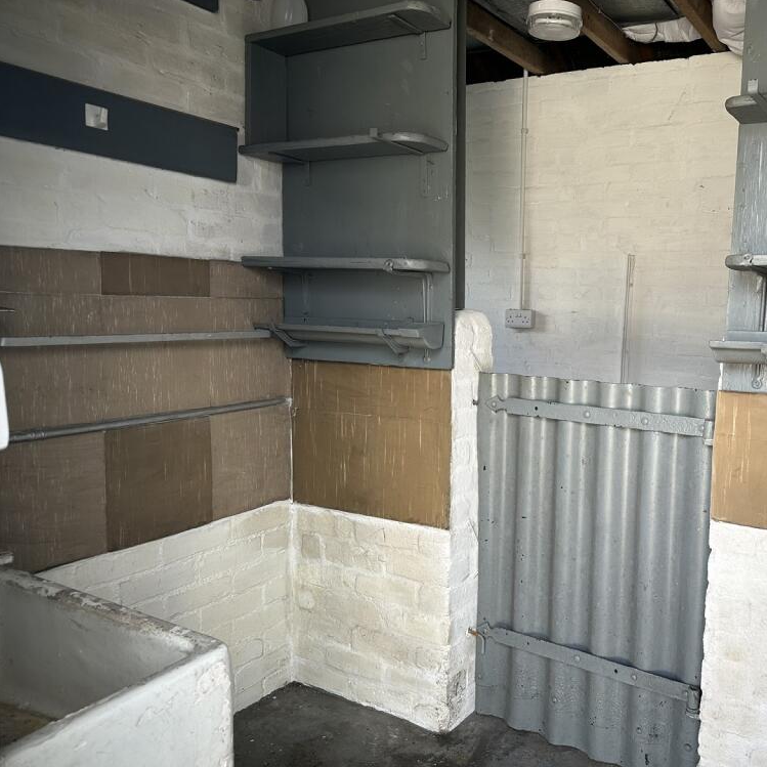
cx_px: 522
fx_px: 727
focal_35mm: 29
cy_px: 390
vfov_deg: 55.6
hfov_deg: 54.3
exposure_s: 1/139
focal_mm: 6.86
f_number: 1.78
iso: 64
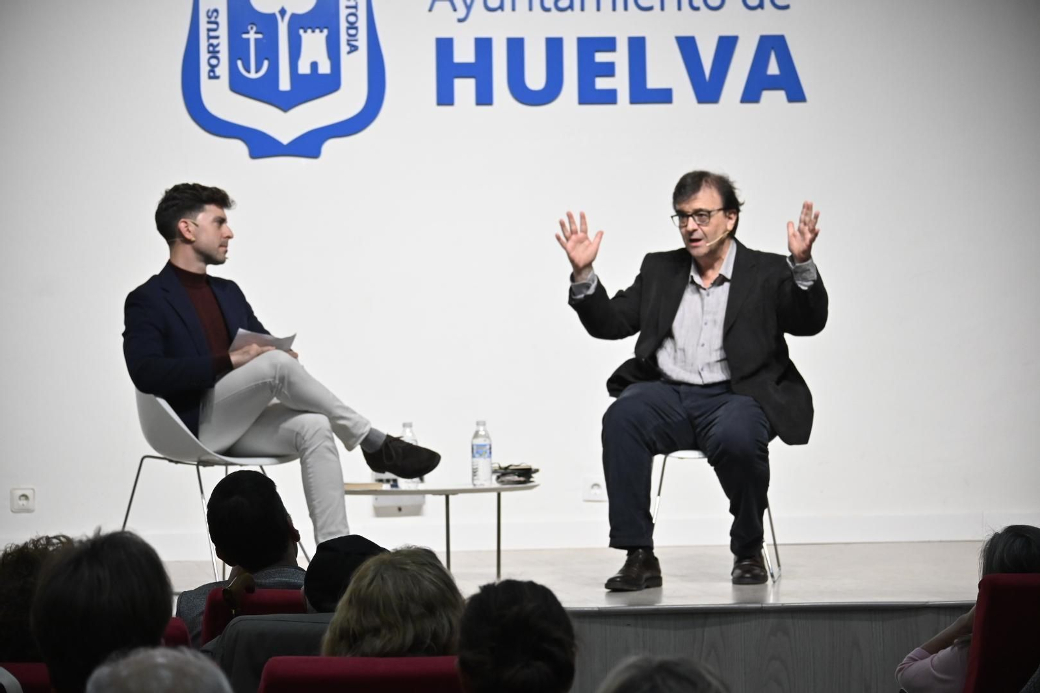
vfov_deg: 11.0
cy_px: 346
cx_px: 520
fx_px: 3597
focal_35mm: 124
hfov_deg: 16.5
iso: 1250
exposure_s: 1/200
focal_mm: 83
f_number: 5
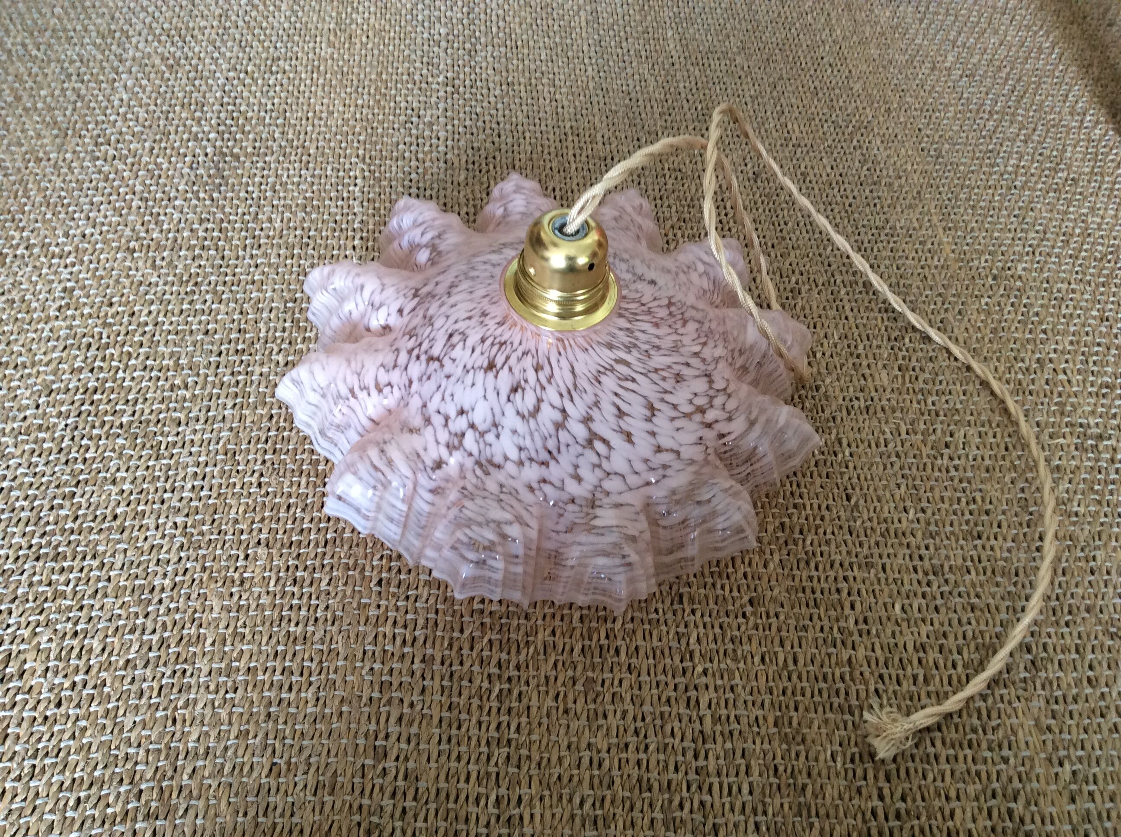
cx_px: 560
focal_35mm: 32
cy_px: 418
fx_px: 1035
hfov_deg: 56.9
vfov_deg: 44.1
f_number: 2.4
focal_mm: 3.3
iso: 64
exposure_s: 1/25
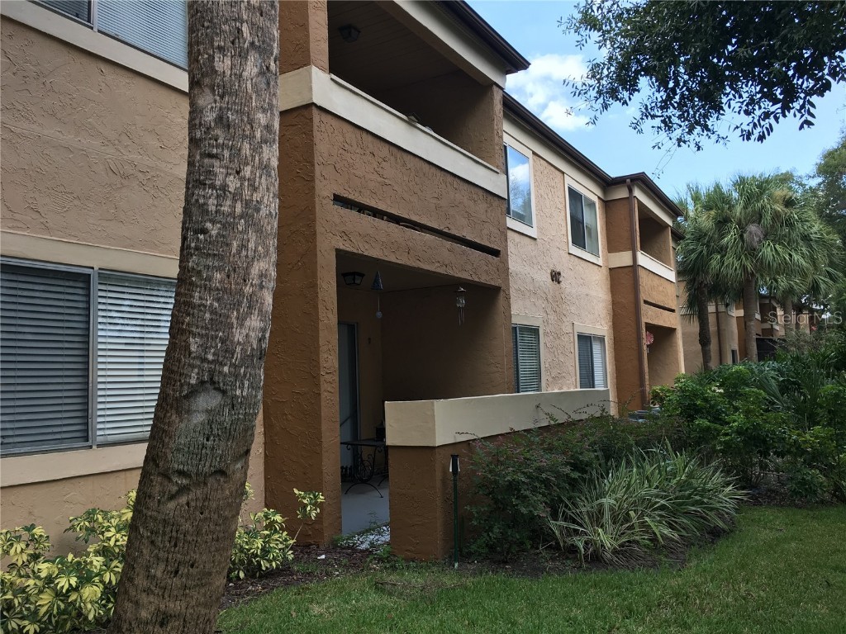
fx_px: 709
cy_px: 317
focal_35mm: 29
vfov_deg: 48.2
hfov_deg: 61.7
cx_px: 423
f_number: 2.2
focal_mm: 4.15
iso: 25
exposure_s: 1/364
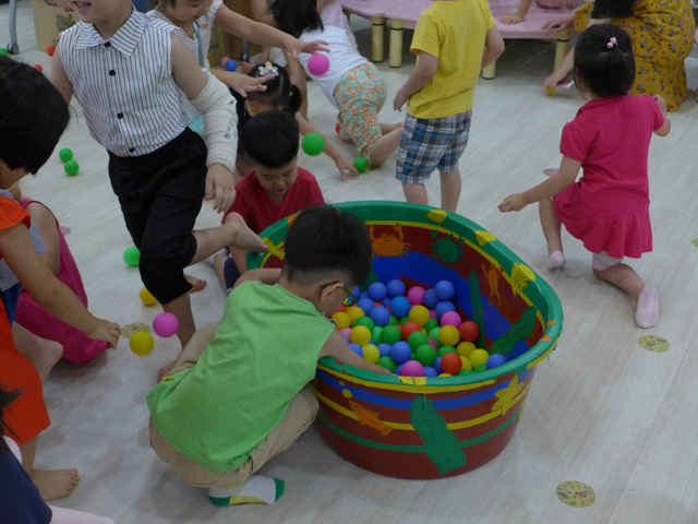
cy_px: 262
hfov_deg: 40.4
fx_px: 948
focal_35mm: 47
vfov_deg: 30.9
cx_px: 349
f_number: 1.8
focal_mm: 9.2
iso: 500
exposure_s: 1/320
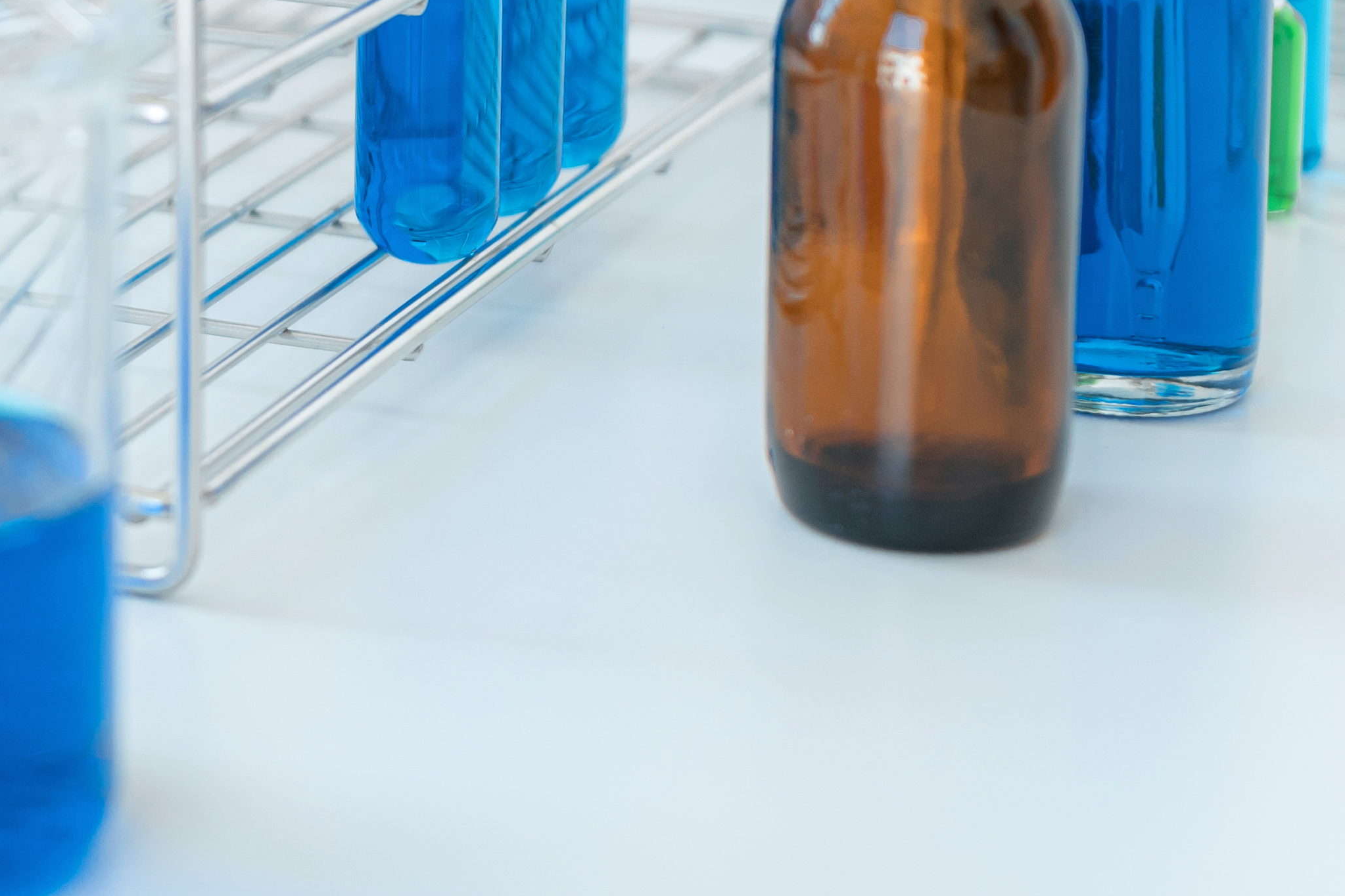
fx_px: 4931
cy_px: -293
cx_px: -726
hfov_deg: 14.4
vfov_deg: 10.2
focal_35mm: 132
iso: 320
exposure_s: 1/200
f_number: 2.8
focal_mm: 35
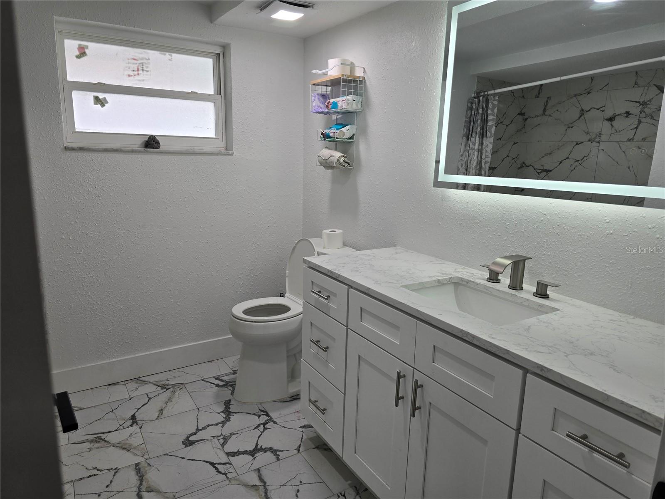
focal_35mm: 23
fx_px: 442
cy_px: 250
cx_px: 332
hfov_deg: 73.9
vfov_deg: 58.9
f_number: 1.7
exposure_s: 1/120
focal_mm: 6.3
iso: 40
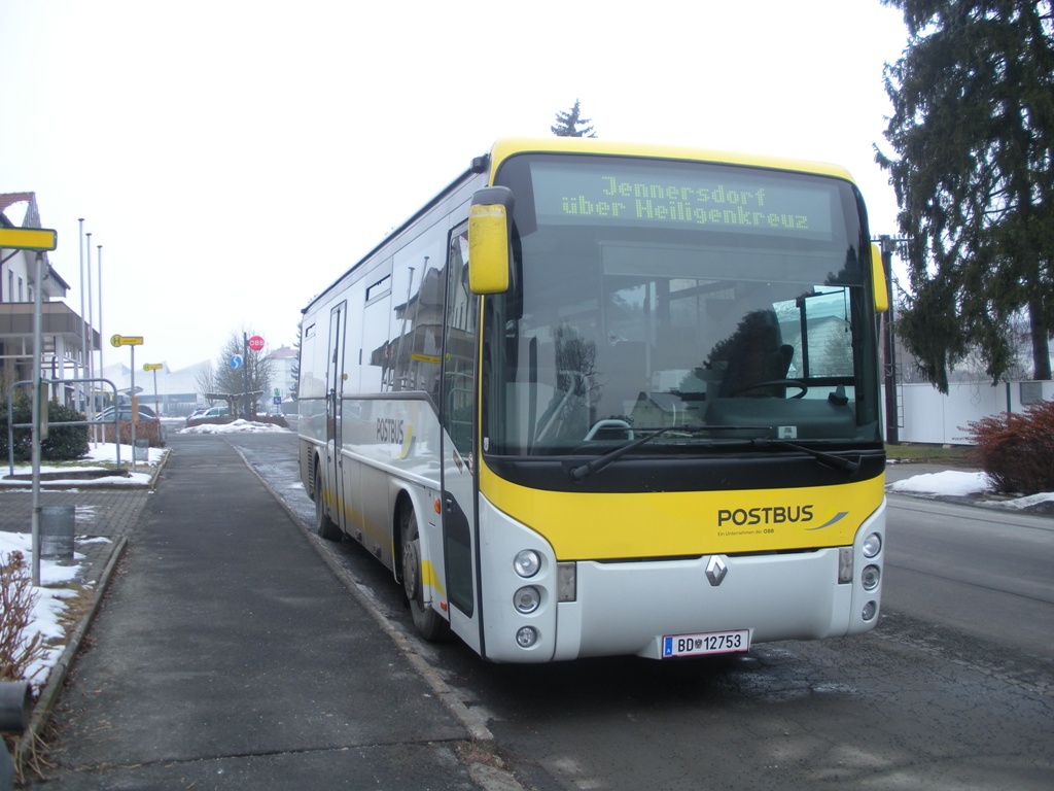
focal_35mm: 36
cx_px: 527
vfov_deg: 39.7
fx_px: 1096
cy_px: 396
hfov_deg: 51.4
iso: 64
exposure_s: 1/126
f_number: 3.5
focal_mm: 6.3
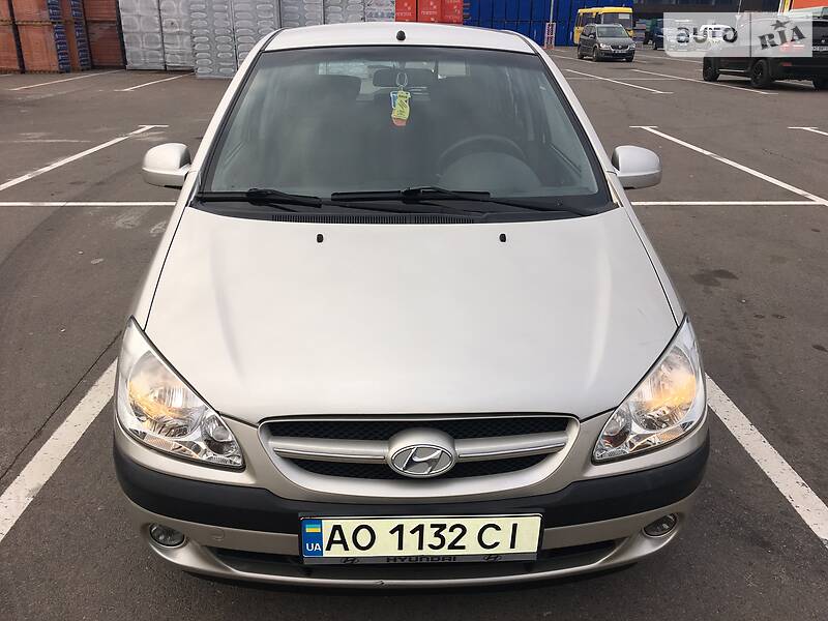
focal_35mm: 29
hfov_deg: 61.7
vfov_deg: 48.2
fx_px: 694
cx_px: 414
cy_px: 310
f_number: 2.2
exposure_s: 1/484
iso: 25
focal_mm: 4.2
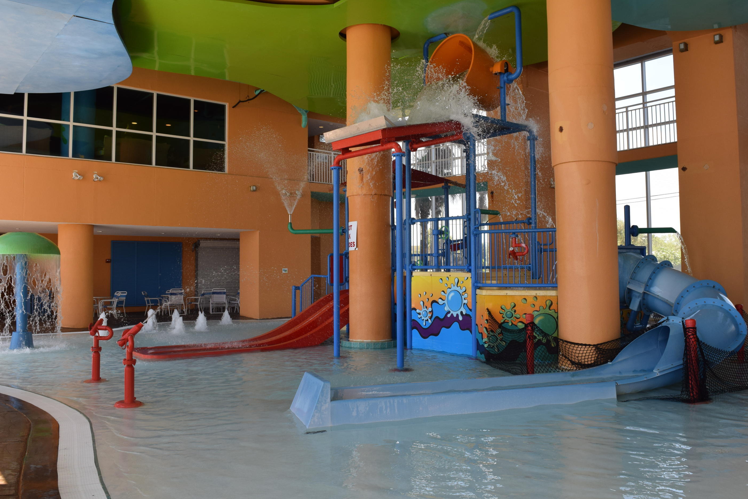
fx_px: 603
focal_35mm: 29
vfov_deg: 45.0
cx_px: 379
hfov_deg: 63.7
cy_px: 240
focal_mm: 18
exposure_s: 1/250
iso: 360
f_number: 8
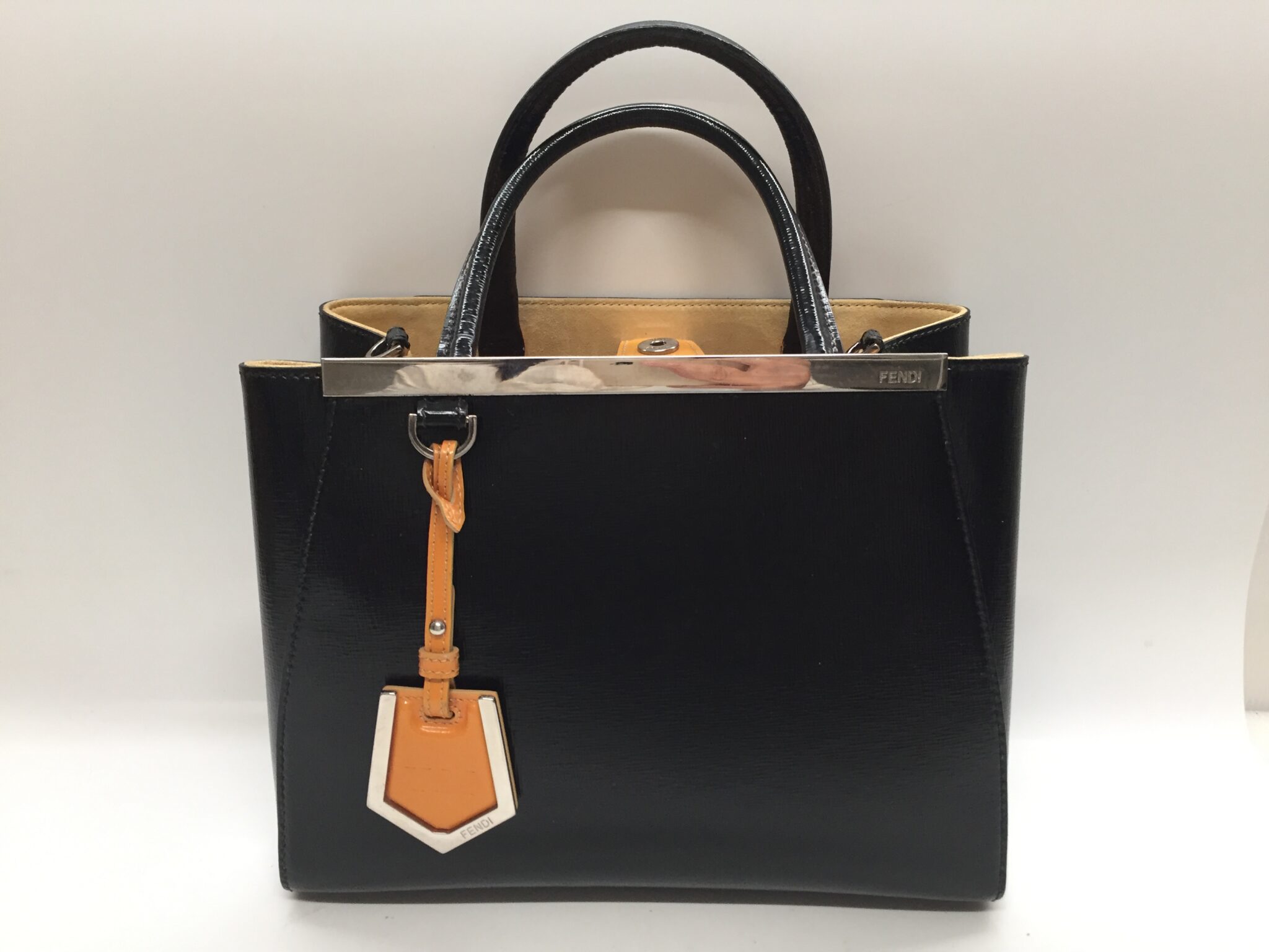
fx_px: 1063
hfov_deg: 61.7
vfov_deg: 48.2
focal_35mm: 29
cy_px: 476
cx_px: 634
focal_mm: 4.15
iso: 50
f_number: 2.2
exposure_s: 1/30
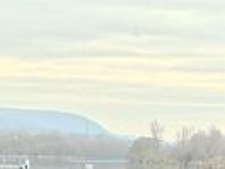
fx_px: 975
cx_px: 14
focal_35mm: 150
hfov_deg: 13.0
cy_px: 440
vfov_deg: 8.7
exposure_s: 1/160
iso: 100
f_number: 1.9
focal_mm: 5.52
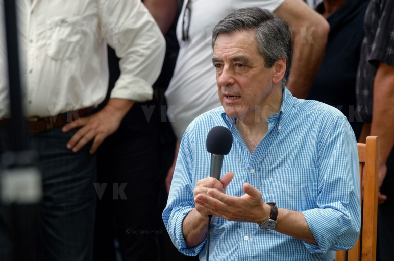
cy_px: 129
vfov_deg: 4.4
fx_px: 3396
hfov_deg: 6.6
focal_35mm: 311
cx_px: 204
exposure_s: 1/125
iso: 200
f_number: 4.5
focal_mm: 200
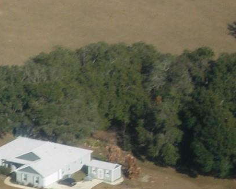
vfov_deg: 3.2
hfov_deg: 4.0
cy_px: 326
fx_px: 3353
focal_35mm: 480
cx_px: -160
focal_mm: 26.3
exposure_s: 1/171
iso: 50
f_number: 7.3
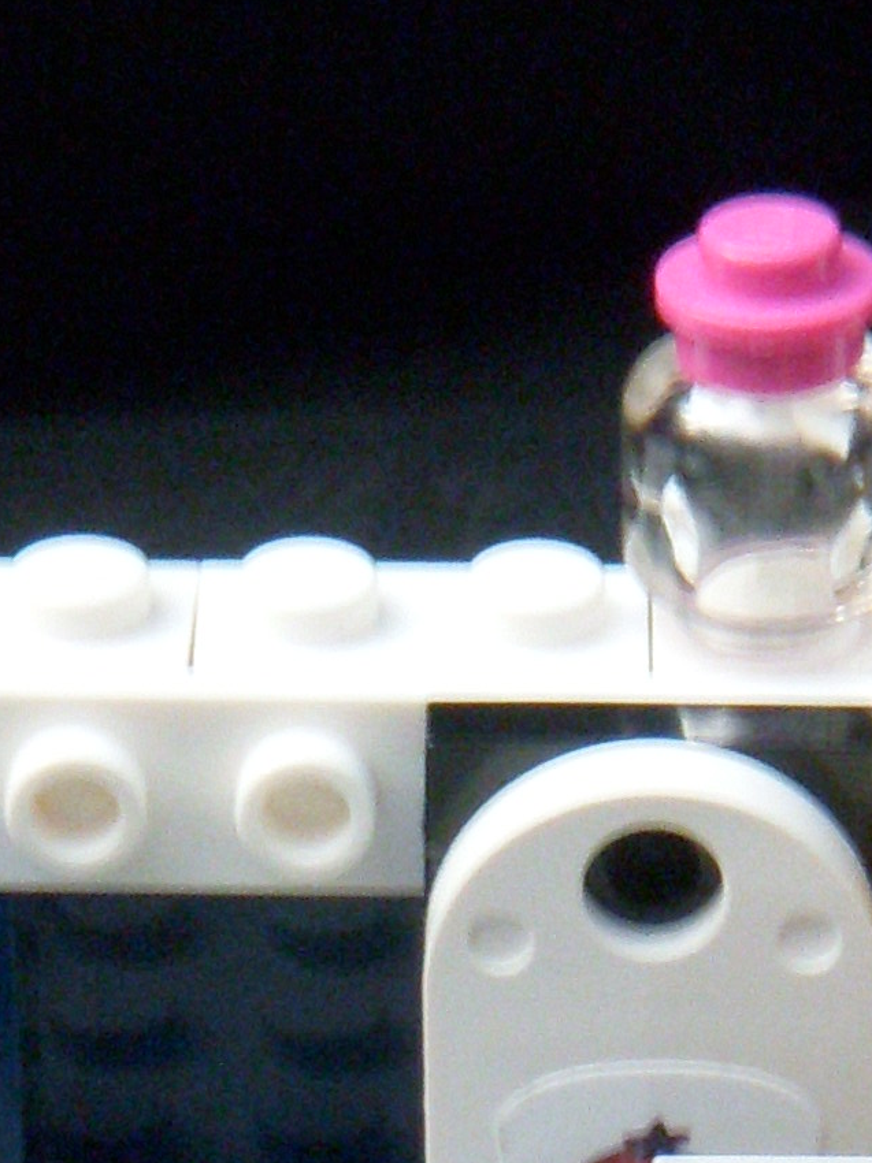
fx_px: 9812
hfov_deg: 5.1
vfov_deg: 6.7
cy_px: 1963
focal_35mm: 292
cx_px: 611
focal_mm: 12.6
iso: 400
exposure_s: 1/10
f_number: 3.8
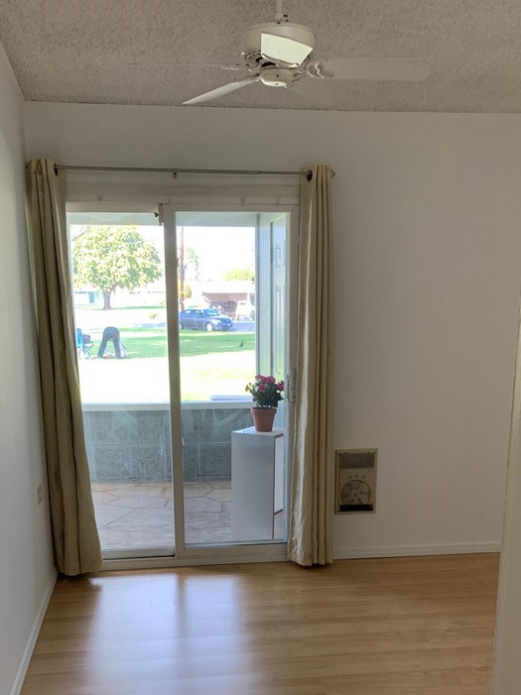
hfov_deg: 37.7
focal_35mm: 38
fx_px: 763
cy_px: 492
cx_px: 236
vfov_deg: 47.7
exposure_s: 1/60
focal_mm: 4.25
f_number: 1.8
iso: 50
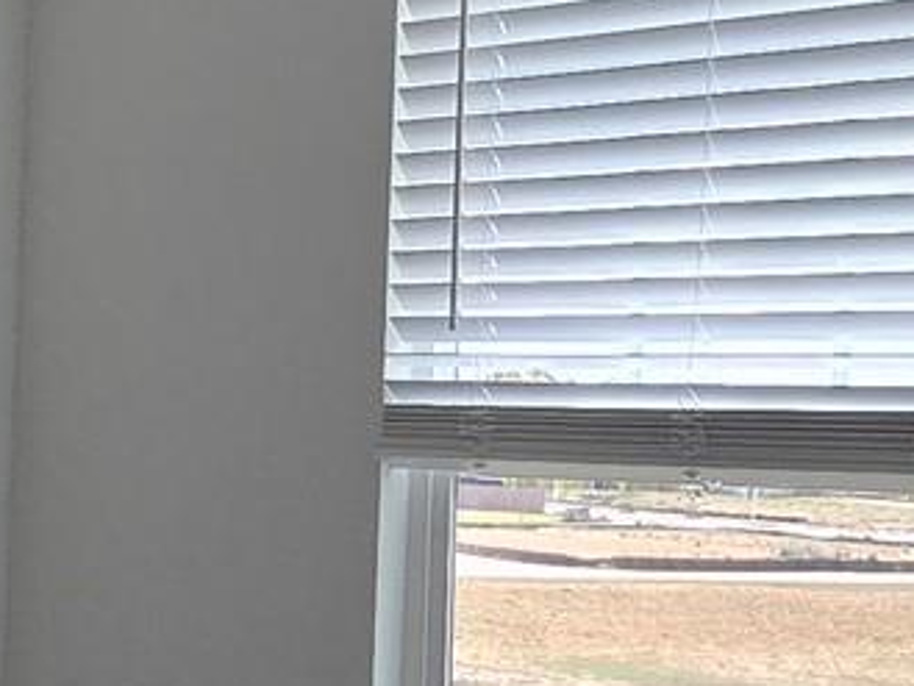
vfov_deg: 18.2
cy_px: 433
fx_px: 2140
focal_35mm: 81
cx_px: -344
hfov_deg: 21.3
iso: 50
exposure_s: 1/268
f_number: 2.2
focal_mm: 2.2
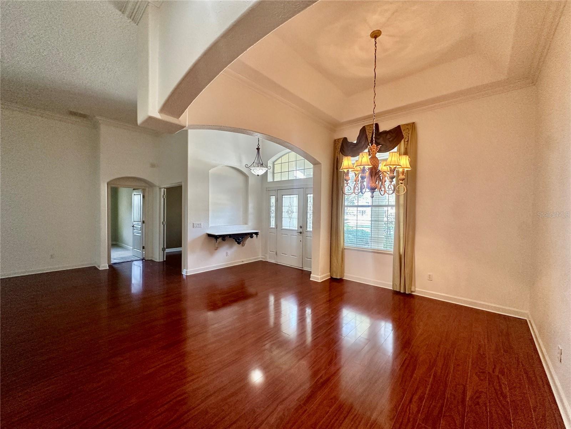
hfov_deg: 102.1
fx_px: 231
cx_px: 286
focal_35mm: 14
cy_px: 214
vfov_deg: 85.7
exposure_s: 1/120
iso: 250
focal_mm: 2.22
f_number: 2.2
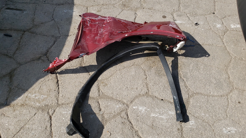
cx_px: 123
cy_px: 74
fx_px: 189
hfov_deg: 66.1
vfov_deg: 40.2
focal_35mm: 29
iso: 50
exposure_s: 1/3333
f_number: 1.5
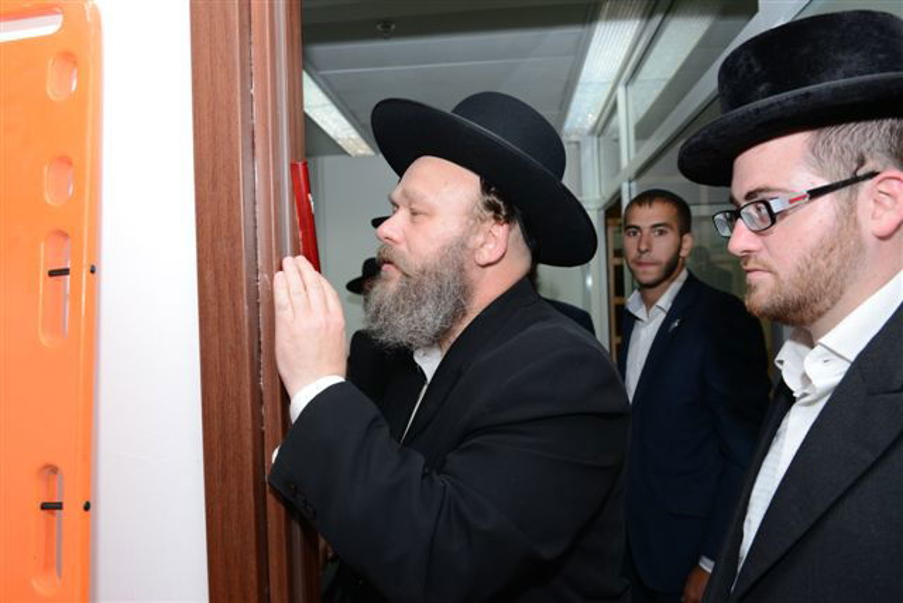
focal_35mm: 27
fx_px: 677
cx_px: 452
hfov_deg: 67.4
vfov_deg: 48.0
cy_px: 302
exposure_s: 1/100
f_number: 5
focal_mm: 27
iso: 250
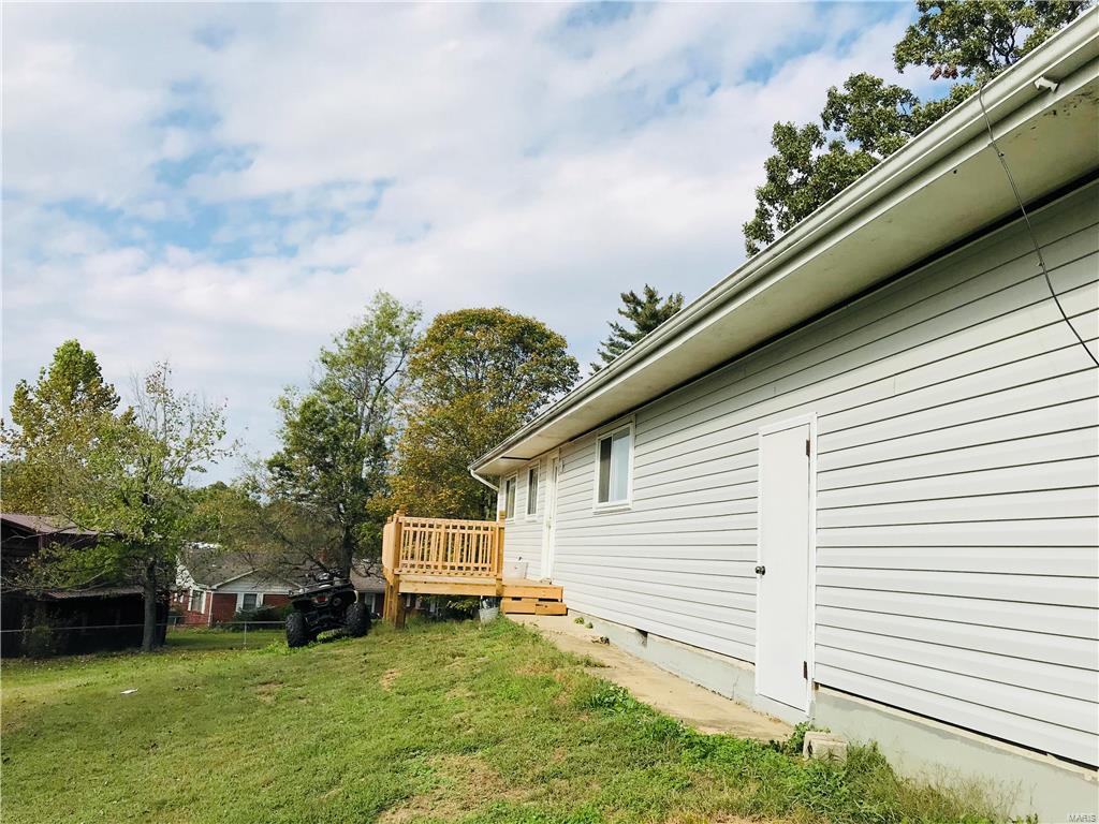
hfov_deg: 63.4
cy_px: 412
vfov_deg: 49.7
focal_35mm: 28
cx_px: 550
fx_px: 889
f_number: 1.8
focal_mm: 3.99
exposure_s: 1/2457
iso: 20
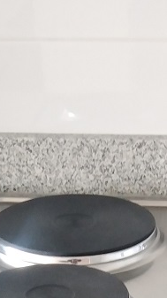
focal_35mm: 105
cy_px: 461
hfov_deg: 11.4
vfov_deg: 18.0
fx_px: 828
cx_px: 146
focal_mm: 3.59
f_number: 1.8
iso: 200
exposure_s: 1/30
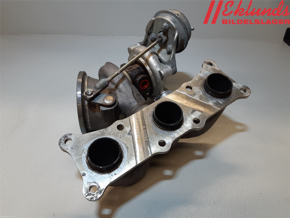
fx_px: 218
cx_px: 145
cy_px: 109
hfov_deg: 67.3
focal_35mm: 26
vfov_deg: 53.1
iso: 50
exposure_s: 1/50
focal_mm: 3.93
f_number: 1.7
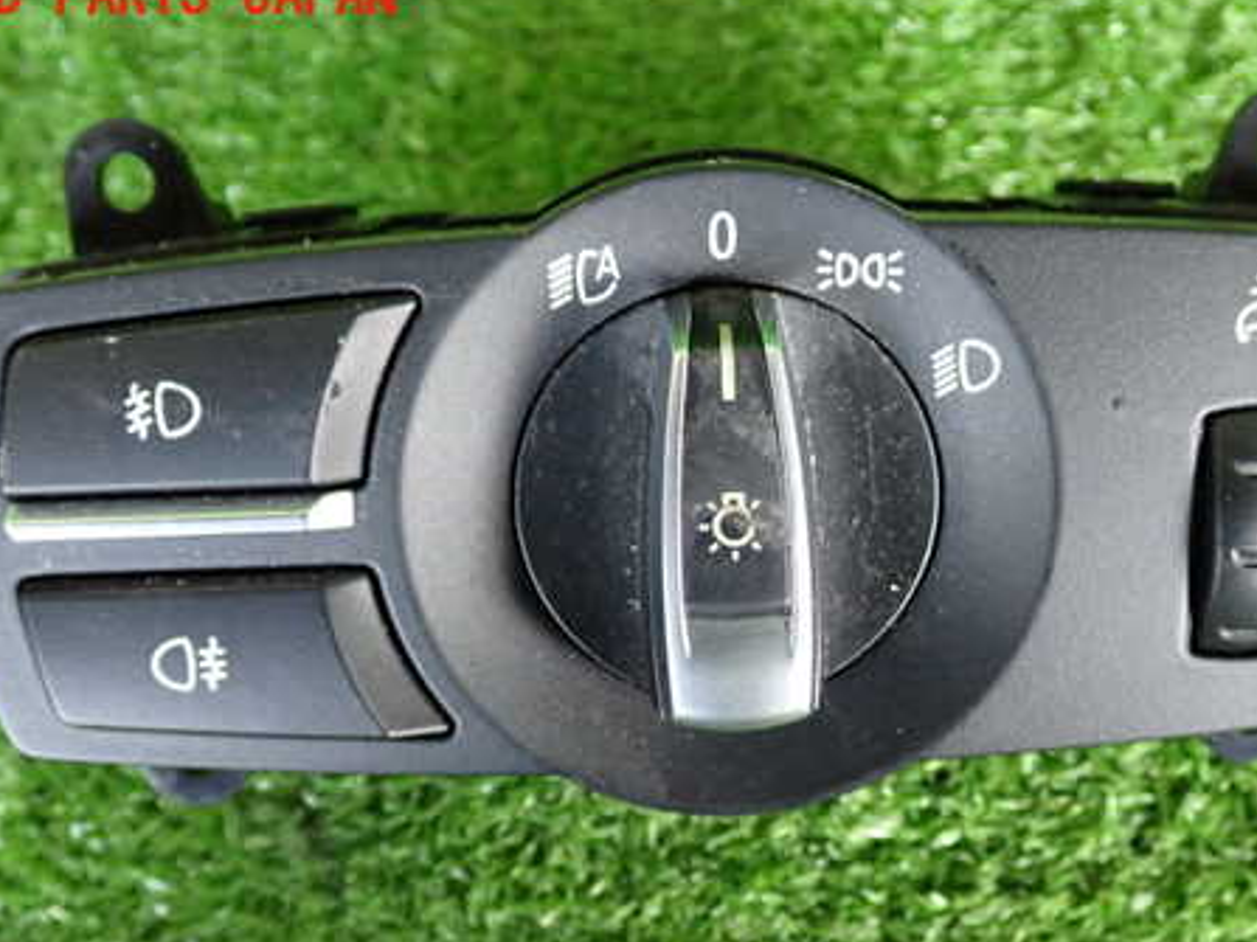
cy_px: 593
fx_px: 1561
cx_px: 728
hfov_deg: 43.7
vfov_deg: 33.4
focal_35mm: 43
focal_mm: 5.79
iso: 500
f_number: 2.4
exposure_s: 1/30
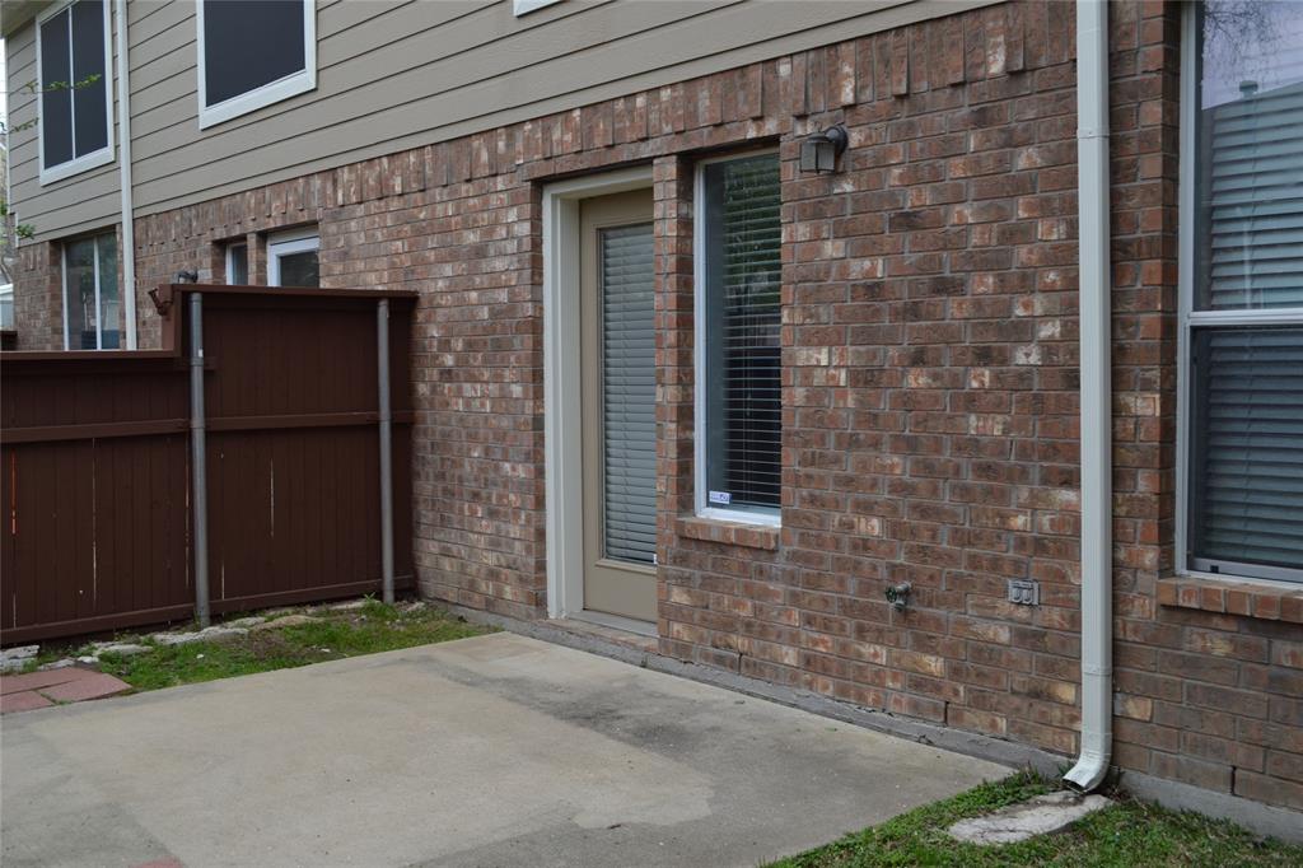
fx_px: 1303
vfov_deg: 36.8
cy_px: 434
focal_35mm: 36
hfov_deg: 53.1
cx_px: 652
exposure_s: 1/125
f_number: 5.6
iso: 100
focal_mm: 24
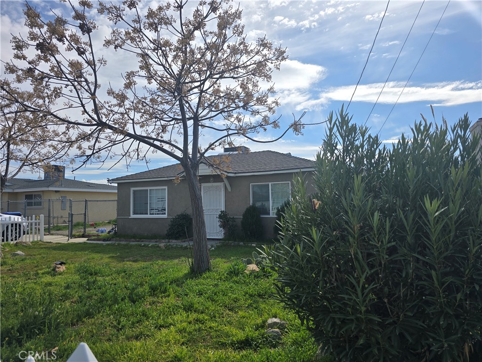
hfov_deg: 73.9
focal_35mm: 23
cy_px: 181
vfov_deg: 58.9
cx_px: 241
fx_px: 320
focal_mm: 6.3
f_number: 1.7
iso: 12
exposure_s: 1/1339
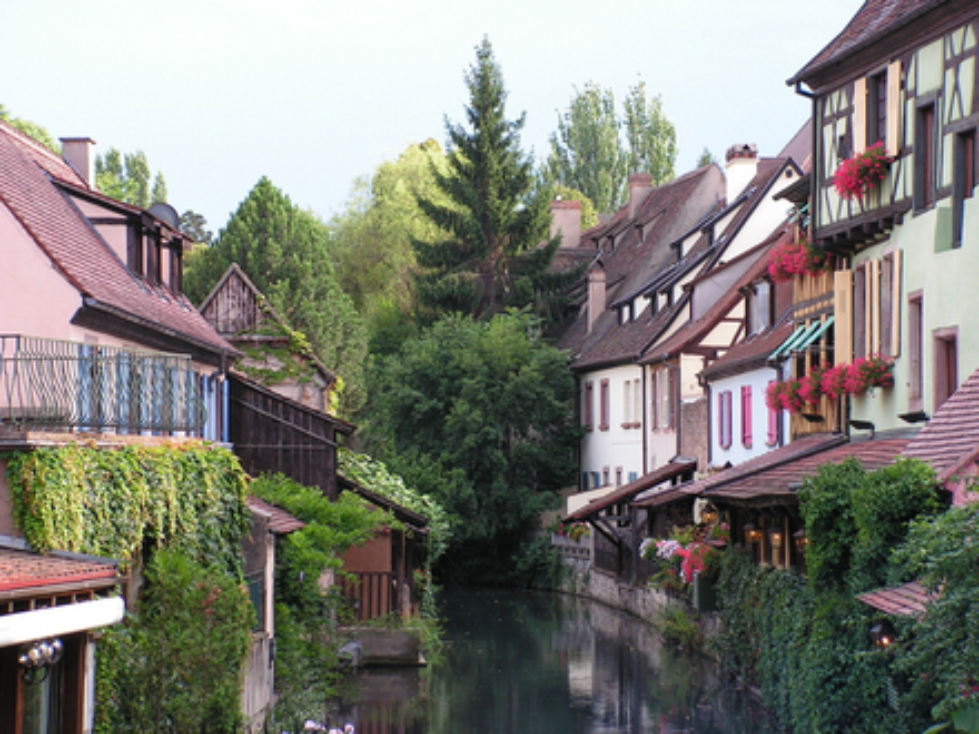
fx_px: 2658
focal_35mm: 94
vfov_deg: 15.7
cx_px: 490
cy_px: 367
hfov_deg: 20.9
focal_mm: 15.8
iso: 64
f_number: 3.3
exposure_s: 1/160
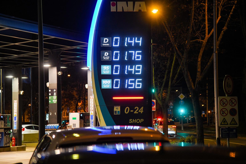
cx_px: 123
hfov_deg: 17.1
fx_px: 820
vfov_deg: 11.4
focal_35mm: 120
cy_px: 82
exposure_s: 1/60
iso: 2000
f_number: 4.5
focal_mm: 120
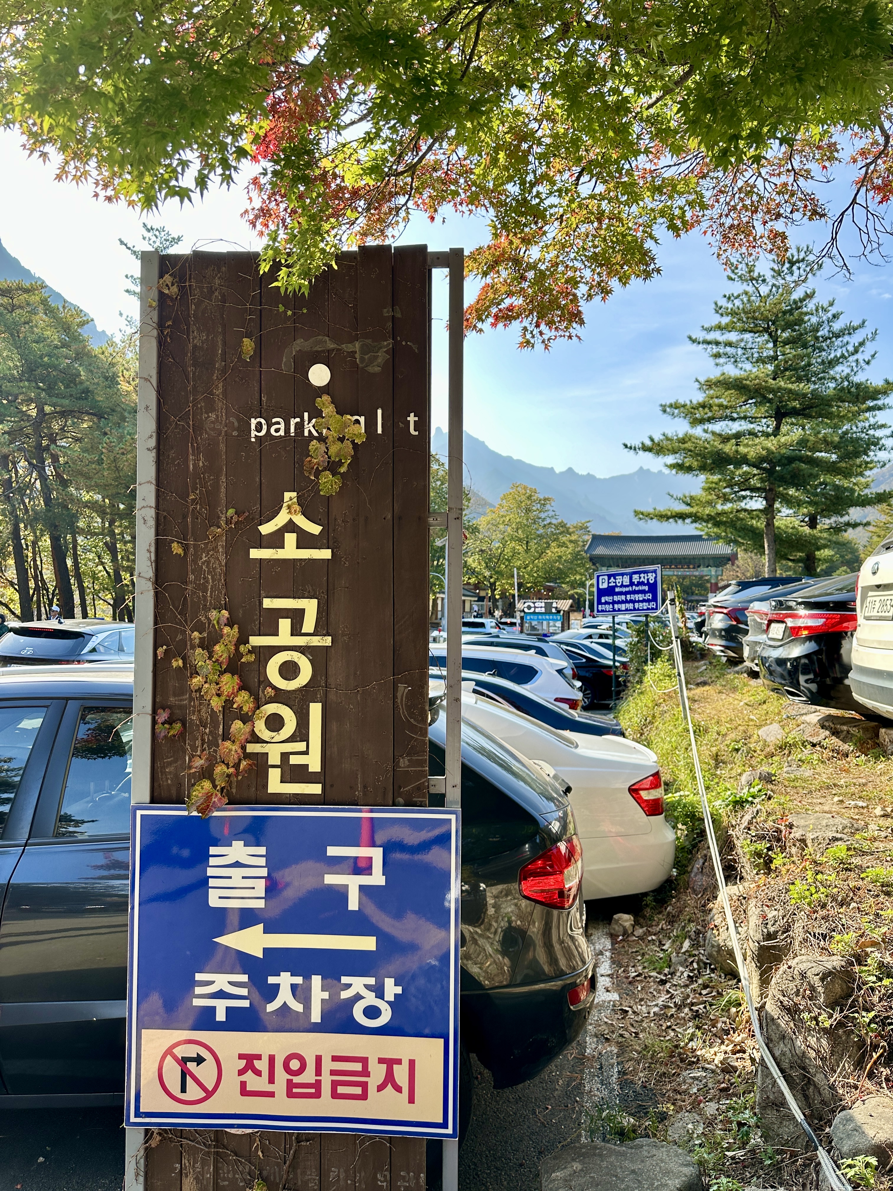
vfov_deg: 71.6
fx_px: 826
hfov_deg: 56.8
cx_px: 446
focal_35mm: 24
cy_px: 596
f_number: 1.78
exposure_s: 1/773
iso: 80
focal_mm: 6.86
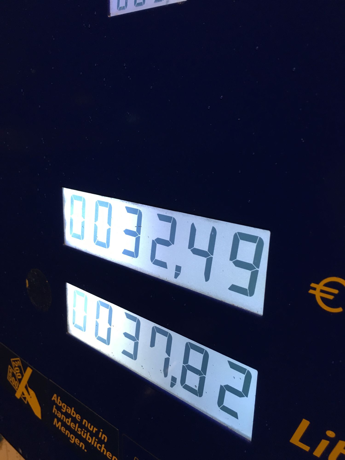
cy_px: 230
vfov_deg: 61.7
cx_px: 172
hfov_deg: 48.2
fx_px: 385
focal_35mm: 29
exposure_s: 1/17
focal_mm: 4.15
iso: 50
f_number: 2.2
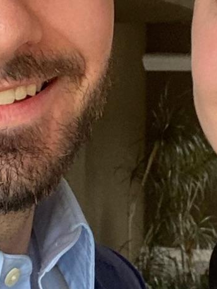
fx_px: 1121
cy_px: 80
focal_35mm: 134
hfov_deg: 11.0
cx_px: 180
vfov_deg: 14.7
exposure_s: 1/60
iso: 125
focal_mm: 2.71
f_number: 2.2
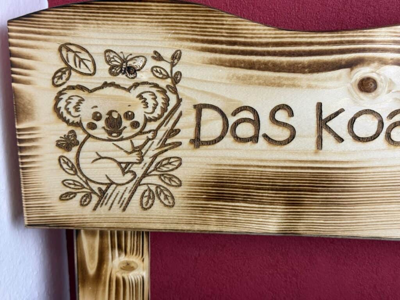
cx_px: 200
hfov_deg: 39.7
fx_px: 555
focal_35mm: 48
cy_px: 150
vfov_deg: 30.3
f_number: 1.78
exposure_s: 1/100
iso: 64
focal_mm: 6.76
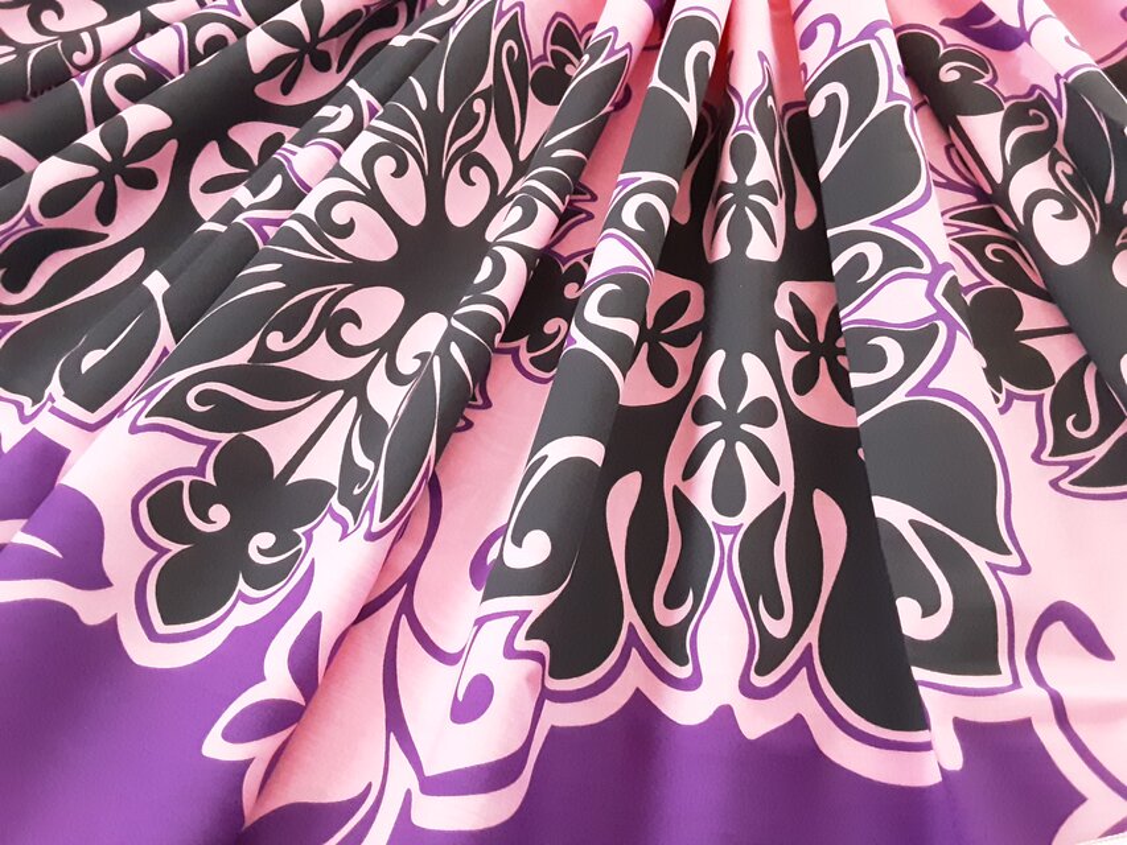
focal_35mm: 28
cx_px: 564
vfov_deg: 49.8
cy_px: 422
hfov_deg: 63.4
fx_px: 912
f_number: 1.9
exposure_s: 1/20
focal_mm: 2.9
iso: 640
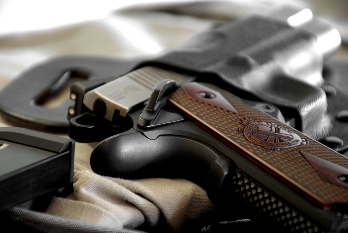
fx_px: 2032
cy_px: 116
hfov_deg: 9.8
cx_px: 174
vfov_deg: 6.6
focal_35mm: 210
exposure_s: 1.3
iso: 100
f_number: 5.6
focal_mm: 140
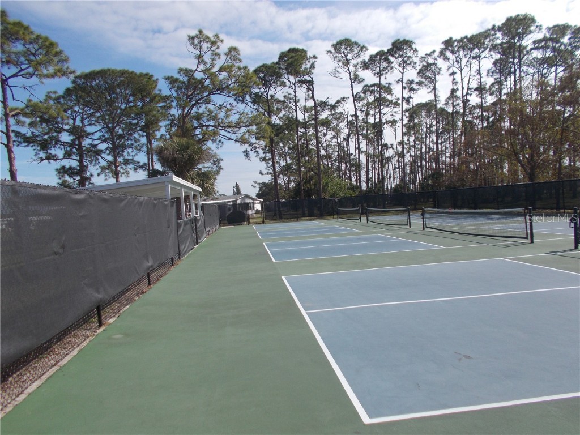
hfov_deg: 67.3
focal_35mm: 26
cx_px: 290
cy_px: 218
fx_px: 436
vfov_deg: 53.1
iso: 80
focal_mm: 4.6
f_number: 8
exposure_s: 1/200
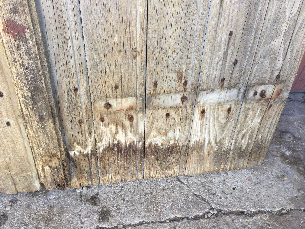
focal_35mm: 31
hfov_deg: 58.4
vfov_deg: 45.4
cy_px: 114
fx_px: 273
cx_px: 152
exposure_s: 1/50
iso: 32
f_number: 2.4
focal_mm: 3.3
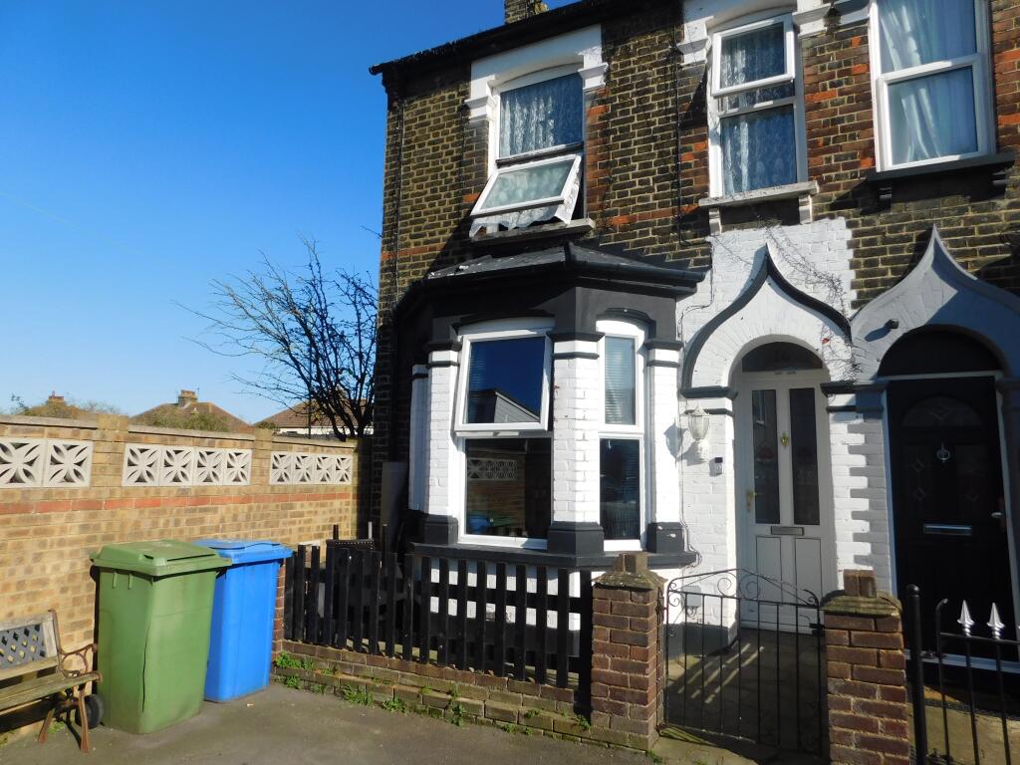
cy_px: 382
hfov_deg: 73.9
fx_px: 678
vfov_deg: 58.9
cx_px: 510
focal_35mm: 23
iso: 125
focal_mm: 4
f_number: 6
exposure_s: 1/500
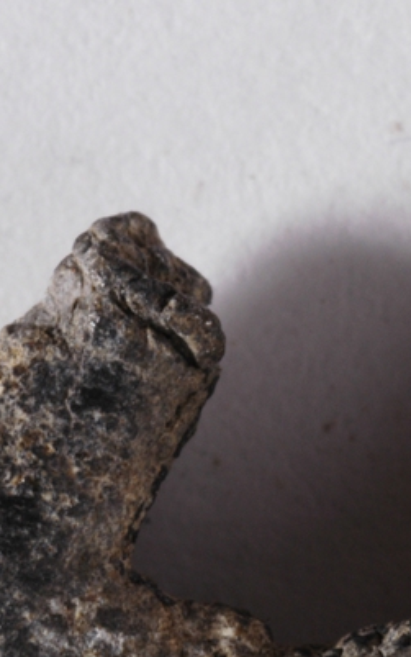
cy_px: 415
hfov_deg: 5.2
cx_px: 521
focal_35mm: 252
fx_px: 4503
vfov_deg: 8.3
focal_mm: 55
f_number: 25
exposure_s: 1/100
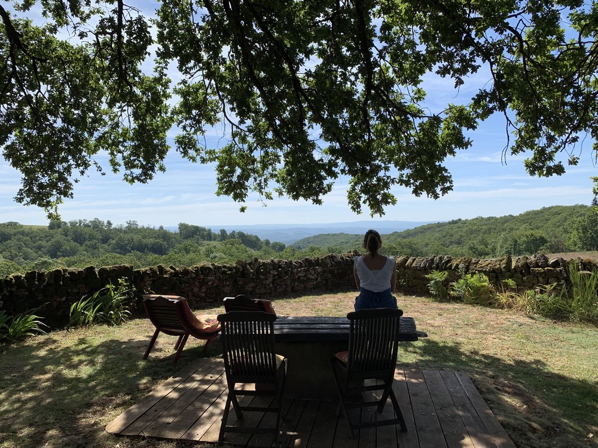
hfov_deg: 67.3
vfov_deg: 53.1
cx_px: 299
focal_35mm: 26
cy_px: 224
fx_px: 449
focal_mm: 4.25
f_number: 1.8
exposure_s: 1/2257
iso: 25
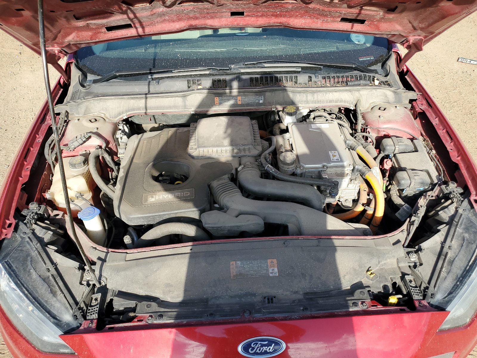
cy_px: 179
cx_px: 238
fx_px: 358
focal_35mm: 26
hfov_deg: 67.3
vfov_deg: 53.1
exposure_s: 1/909
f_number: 1.5
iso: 50
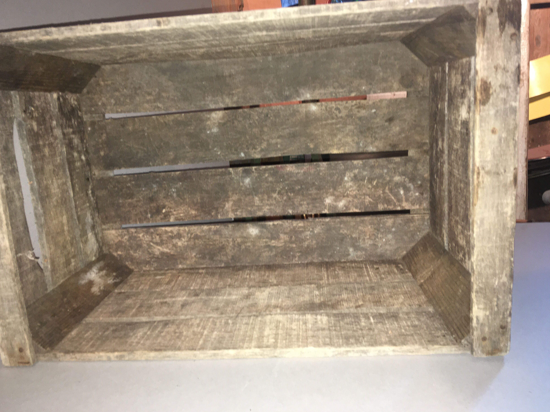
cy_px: 204
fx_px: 477
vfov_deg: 46.8
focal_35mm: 30
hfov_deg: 60.0
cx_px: 267
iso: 64
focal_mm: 4.15
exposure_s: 1/17
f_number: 2.2
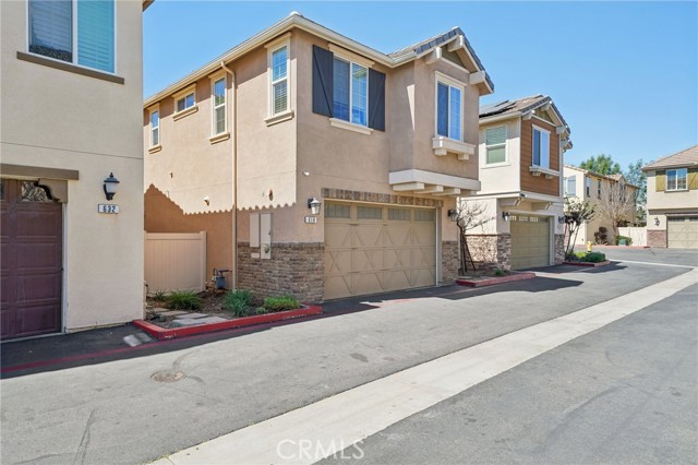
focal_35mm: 23
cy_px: 232
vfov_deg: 55.1
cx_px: 349
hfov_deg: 76.1
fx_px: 446
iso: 100
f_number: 8
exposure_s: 1/125
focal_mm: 23
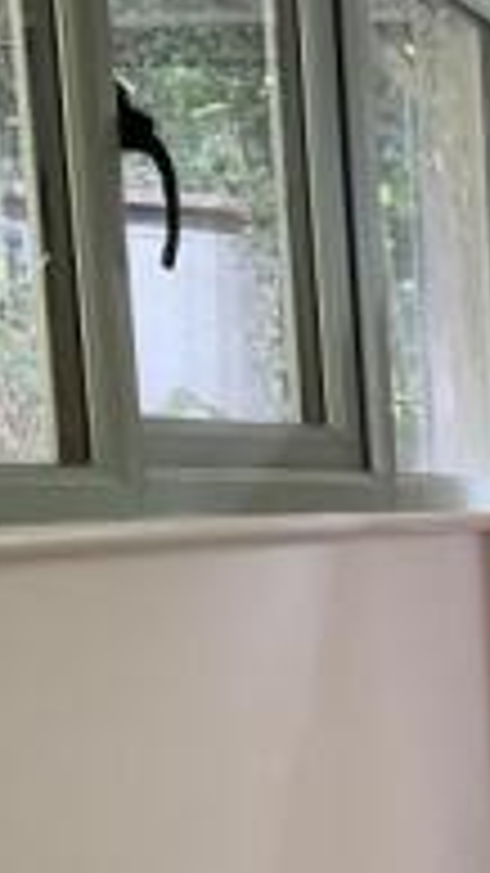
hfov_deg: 11.2
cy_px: 902
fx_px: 2196
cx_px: 1059
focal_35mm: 95
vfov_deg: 21.6
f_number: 1.8
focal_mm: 3
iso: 80
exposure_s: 1/60
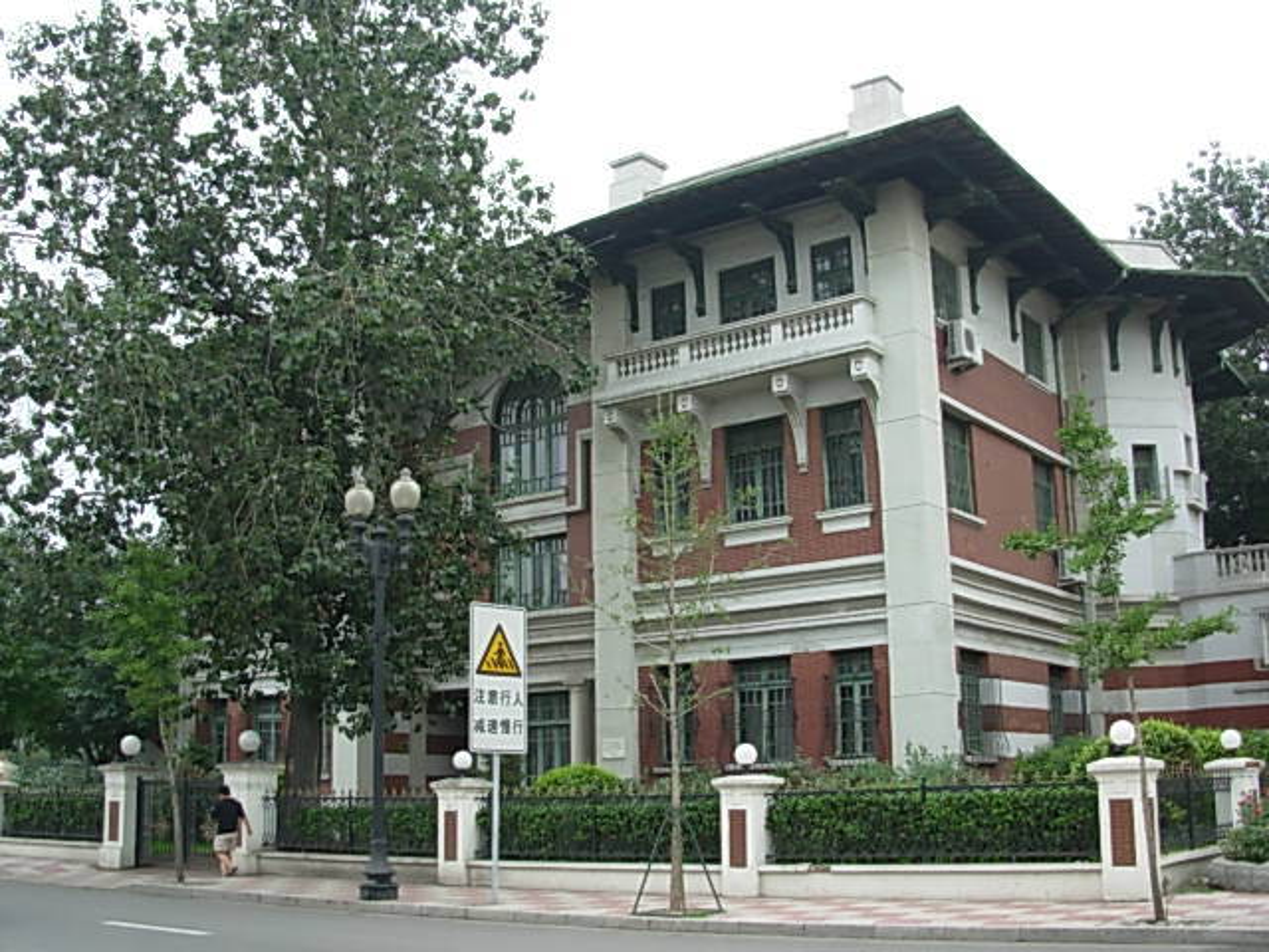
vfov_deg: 37.7
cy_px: 476
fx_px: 1393
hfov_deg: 49.0
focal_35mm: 38
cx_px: 634
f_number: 2.9
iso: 50
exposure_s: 1/242
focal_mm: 6.3
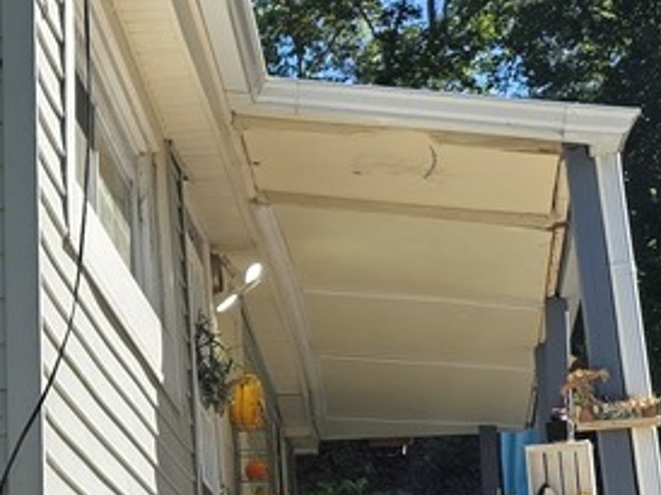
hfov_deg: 15.2
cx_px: -287
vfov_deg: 12.2
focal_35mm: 121
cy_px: 263
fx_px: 2308
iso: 80
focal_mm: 6.3
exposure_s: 1/3512
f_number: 1.7
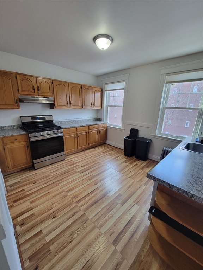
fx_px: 102
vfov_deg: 106.2
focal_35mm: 13
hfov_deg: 89.9
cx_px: 102
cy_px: 135
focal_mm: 2.2
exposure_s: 1/60
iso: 125
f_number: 2.2
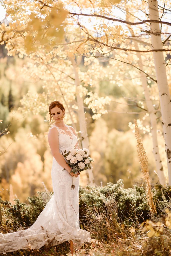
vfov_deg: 23.9
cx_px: 86
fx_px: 605
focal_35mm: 85
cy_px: 128
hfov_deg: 16.1
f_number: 2
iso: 200
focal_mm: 85
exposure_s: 1/1600
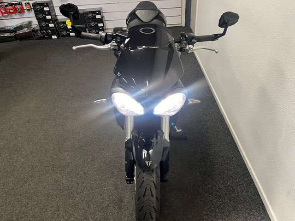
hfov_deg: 67.3
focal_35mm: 26
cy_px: 110
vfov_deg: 53.1
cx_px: 148
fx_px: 222
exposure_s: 1/63
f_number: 1.6
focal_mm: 5.1
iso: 125
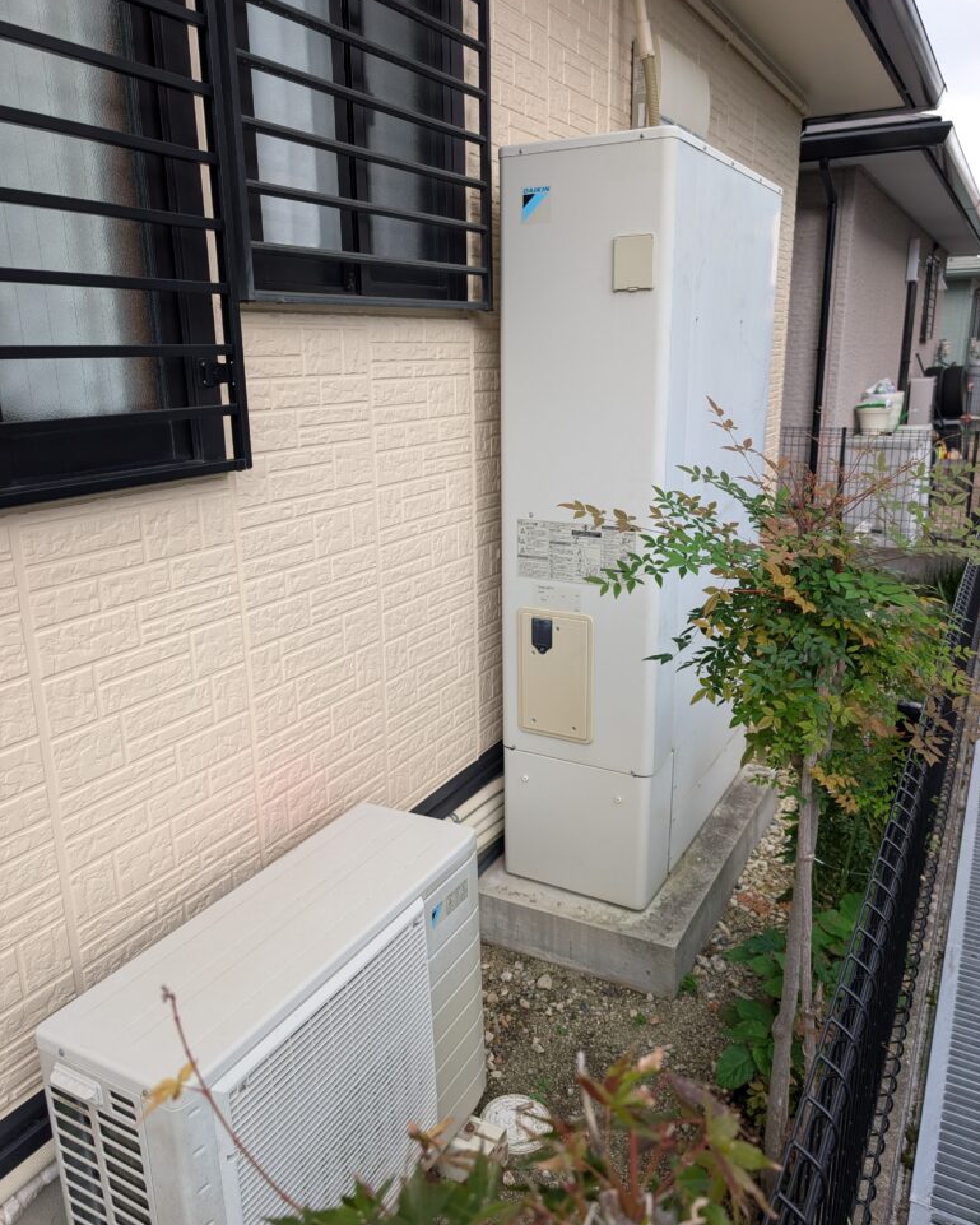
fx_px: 906
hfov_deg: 56.8
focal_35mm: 25
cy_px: 594
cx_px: 490
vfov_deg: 68.1
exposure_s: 1/199
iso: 93
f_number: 1.68
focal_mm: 6.9
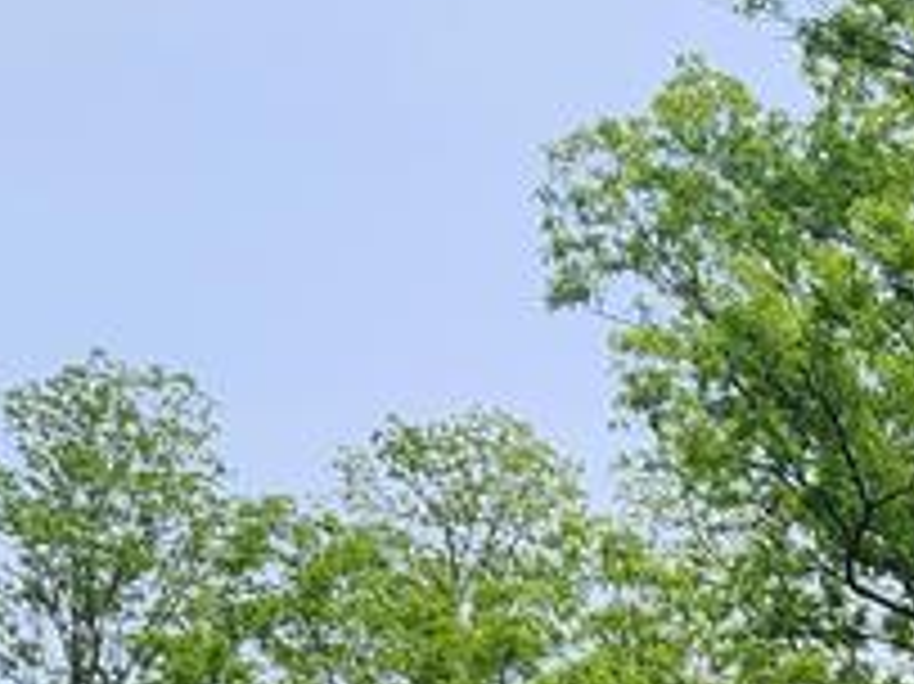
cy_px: 1436
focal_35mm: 116
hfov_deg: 14.4
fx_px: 3061
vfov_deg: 11.3
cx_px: 1778
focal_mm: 5.4
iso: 20
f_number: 1.8
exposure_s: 1/1139
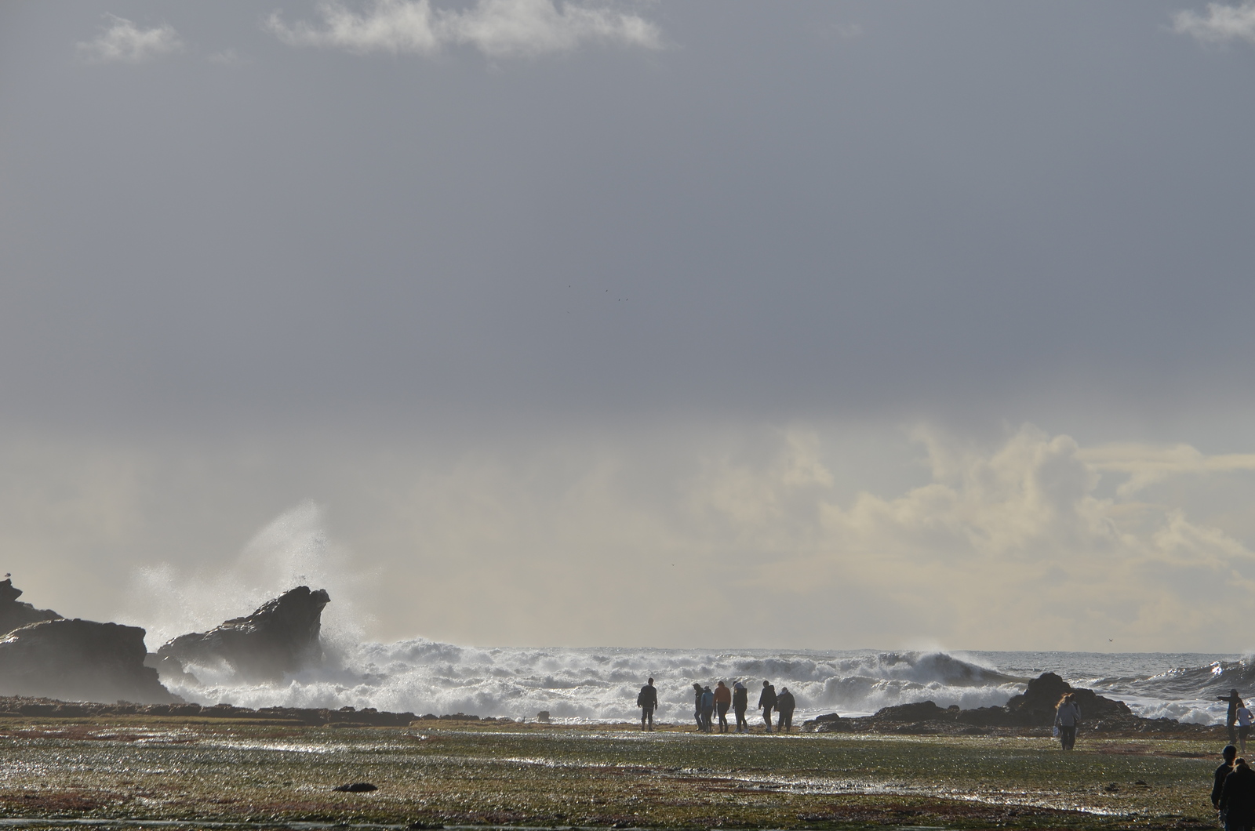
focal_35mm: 195
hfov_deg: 10.6
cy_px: 416
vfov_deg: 7.0
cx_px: 628
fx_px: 6784
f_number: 8
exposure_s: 1/1250
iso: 125
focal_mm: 130
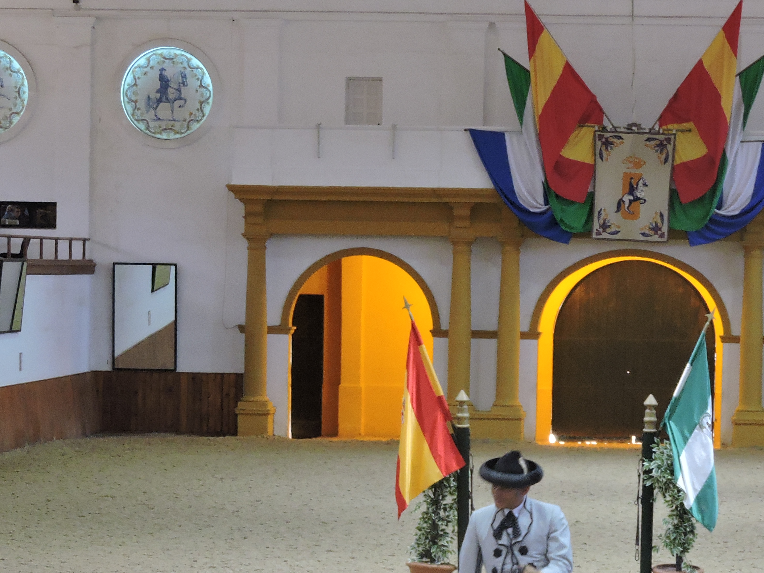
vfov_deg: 9.3
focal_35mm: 159
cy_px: 543
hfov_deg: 12.4
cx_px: 400
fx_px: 3510
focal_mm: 14.3
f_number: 4.5
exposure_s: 1/25
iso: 400
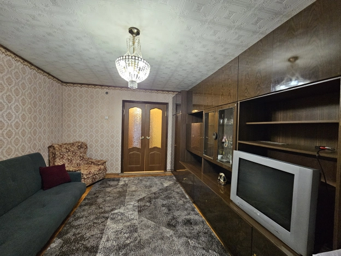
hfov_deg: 106.2
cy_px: 128
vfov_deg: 89.9
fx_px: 128
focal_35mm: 13
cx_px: 170
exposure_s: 1/33.3
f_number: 2.2
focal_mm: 2.2
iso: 640
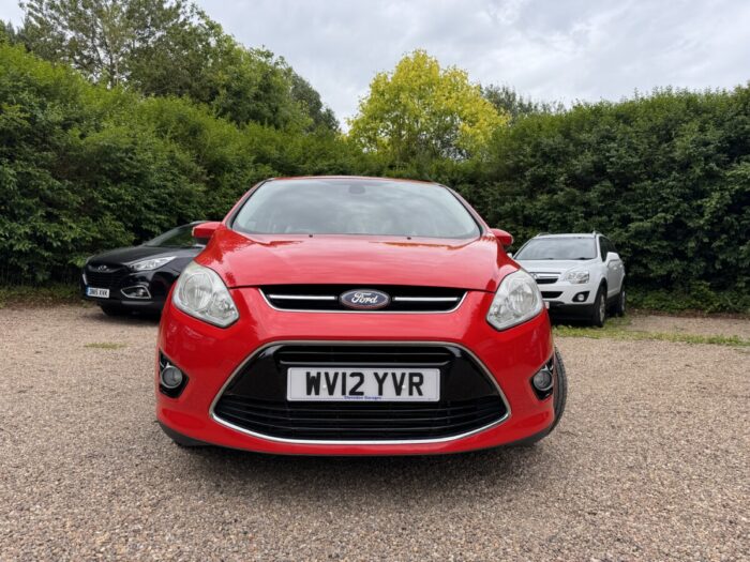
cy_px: 281
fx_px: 520
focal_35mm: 24
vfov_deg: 56.8
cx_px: 375
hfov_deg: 71.6
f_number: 1.78
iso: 80
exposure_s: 1/1597
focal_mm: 6.76
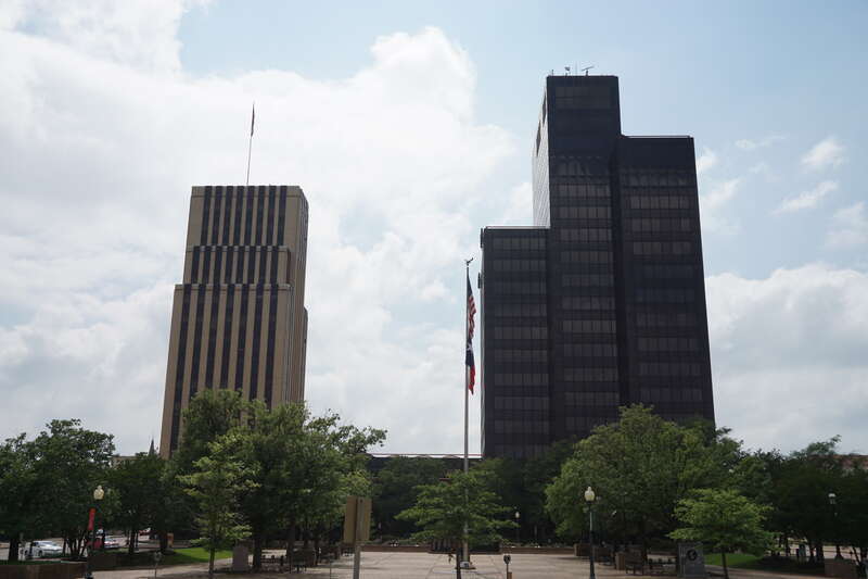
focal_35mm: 36
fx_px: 868
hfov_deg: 53.1
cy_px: 290
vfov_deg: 36.9
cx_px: 434
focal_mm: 24
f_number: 9
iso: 100
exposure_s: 1/400
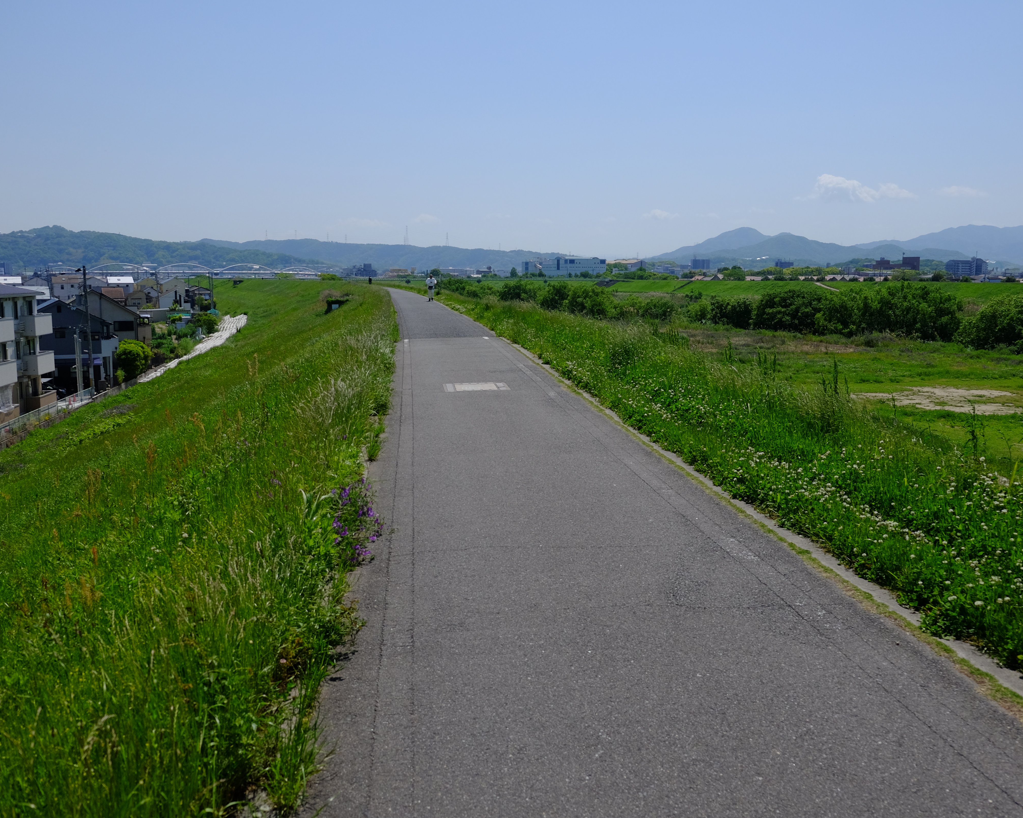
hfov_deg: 57.2
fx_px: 939
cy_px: 408
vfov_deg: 47.1
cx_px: 535
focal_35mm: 31
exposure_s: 1/5800
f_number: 3.2
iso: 400
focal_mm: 18
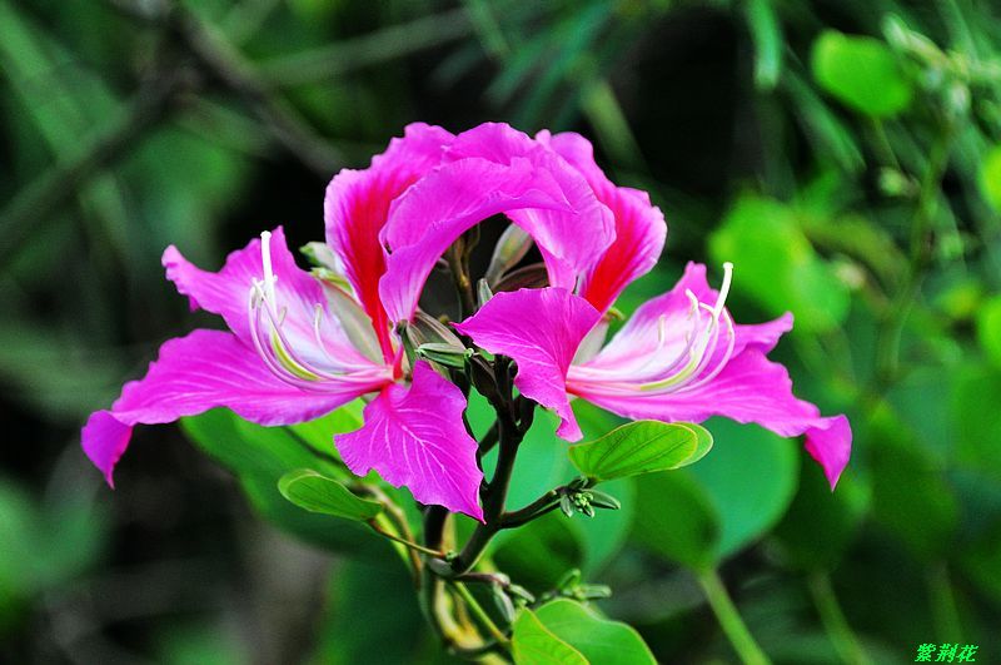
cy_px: 332
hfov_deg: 4.6
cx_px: 500
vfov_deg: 3.0
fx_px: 12495
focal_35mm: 450
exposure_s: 1/100
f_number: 5.6
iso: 800
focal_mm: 300
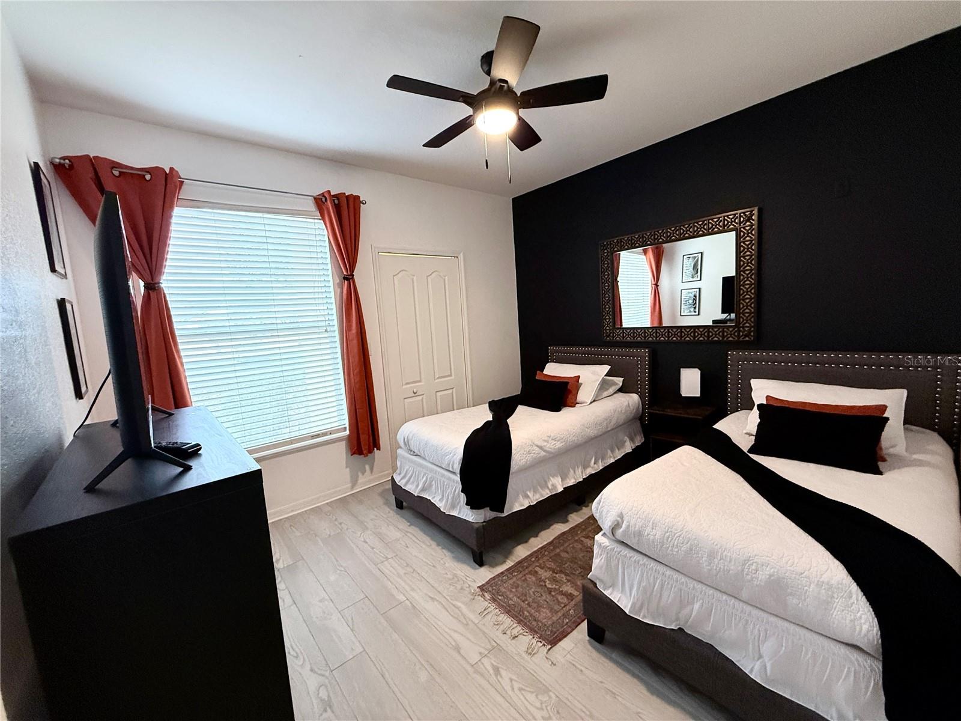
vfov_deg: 85.7
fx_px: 389
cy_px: 360
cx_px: 480
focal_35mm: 14
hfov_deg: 102.1
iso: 500
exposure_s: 1/120
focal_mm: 2.22
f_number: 2.2
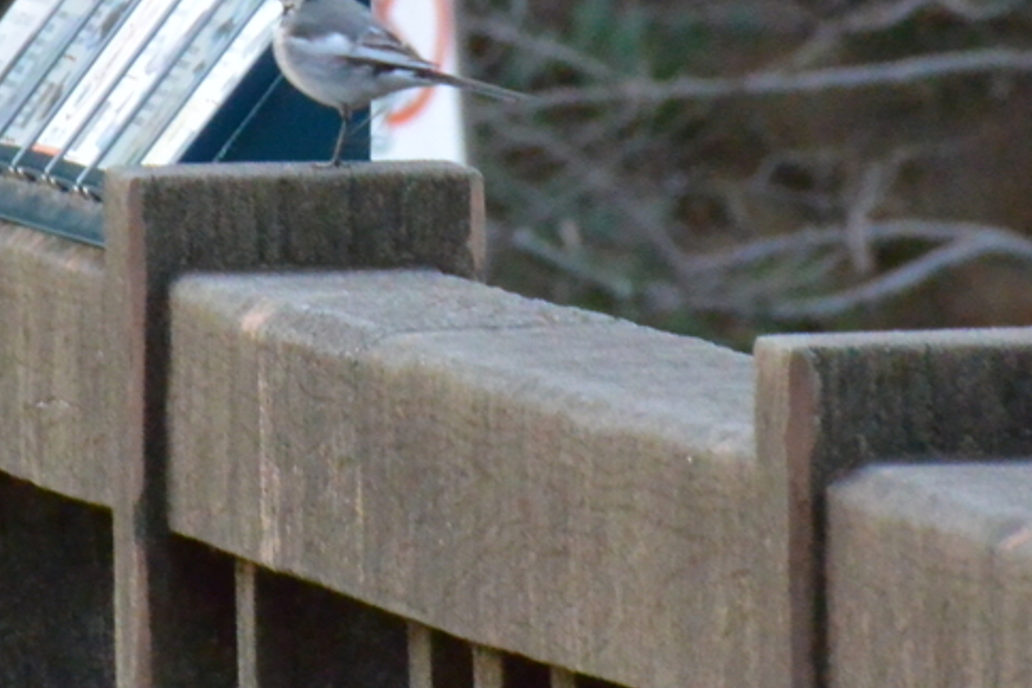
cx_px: 337
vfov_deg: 0.8
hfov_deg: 1.2
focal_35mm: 1712
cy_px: 46
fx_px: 49089
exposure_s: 1/30
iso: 2500
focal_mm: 300
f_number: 14
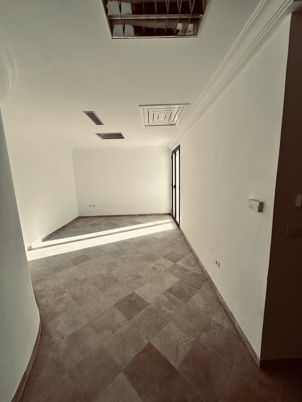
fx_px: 163
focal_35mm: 14
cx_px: 151
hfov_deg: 85.7
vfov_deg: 102.1
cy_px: 201
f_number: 2.2
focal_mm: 2.22
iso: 40
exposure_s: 1/384
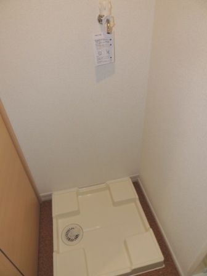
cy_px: 138
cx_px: 104
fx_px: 191
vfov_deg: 71.6
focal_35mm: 24
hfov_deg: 56.8
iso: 125
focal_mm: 4.3
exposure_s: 1/30
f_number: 3
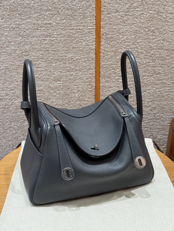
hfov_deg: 30.3
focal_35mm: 48
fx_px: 322
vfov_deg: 39.7
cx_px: 87
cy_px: 116
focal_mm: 6.76
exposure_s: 1/100
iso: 125
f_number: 1.78
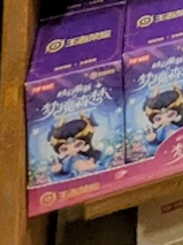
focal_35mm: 104
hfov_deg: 11.8
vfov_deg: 11.4
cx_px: 425
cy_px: -483
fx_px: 735
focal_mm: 2.35
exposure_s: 1/100
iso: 175
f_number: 2.2
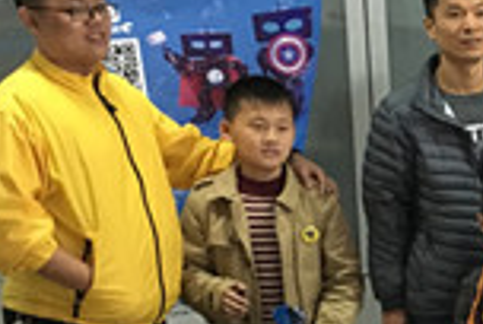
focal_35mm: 99
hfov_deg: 18.6
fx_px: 1331
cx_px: 680
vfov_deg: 13.6
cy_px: 351
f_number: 2.2
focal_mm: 4.15
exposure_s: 1/17
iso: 200
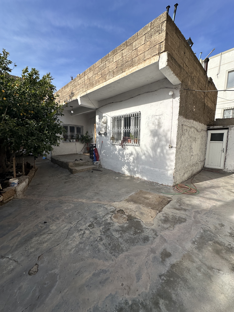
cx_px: 117
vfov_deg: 102.1
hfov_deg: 85.7
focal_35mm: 14
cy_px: 156
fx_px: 126
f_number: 2.2
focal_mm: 2.22
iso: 50
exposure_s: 1/2053
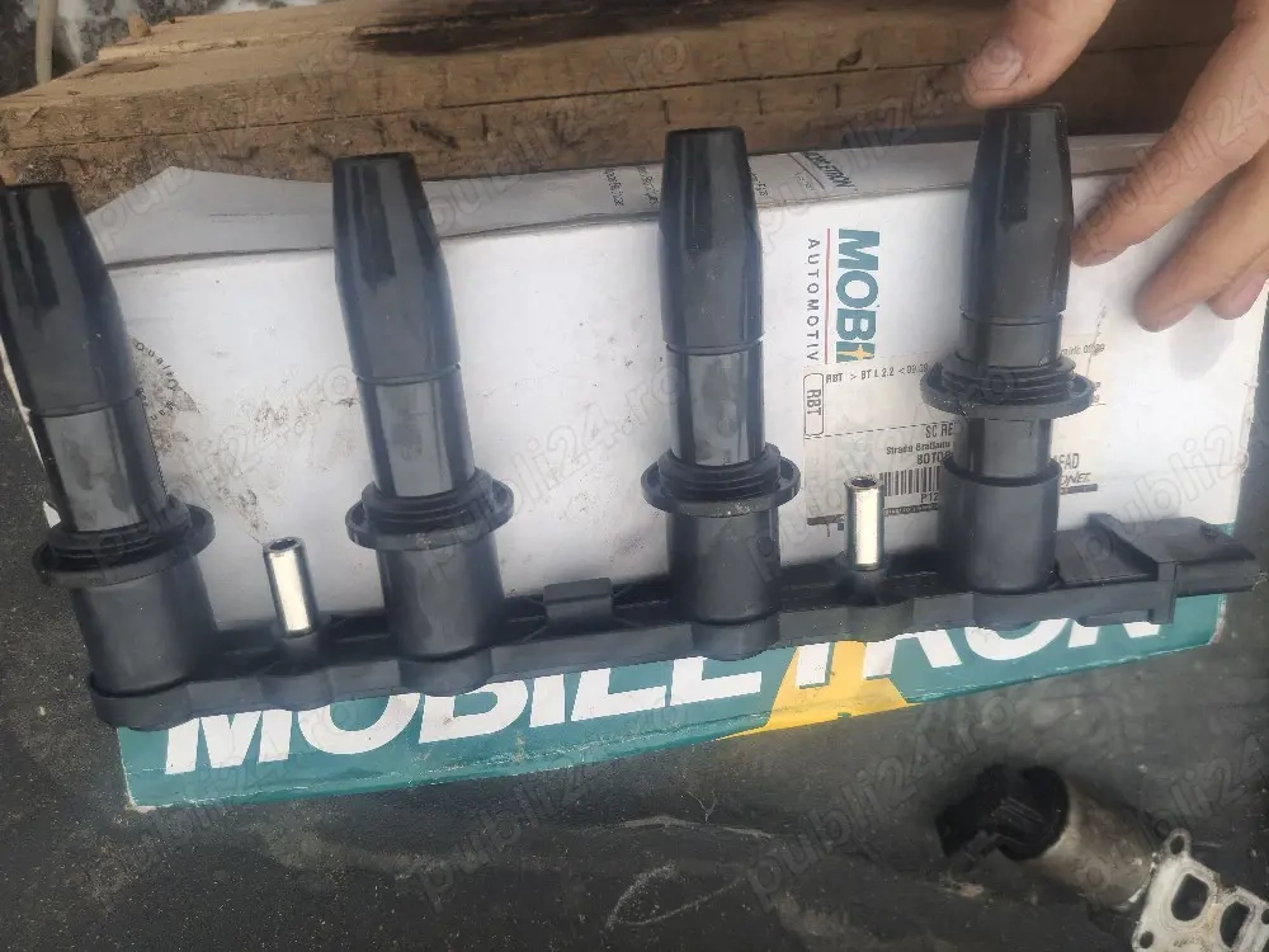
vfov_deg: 54.9
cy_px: 476
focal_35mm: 25
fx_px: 916
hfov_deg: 69.4
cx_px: 634
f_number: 1.8
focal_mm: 4.69
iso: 32
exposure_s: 1/217
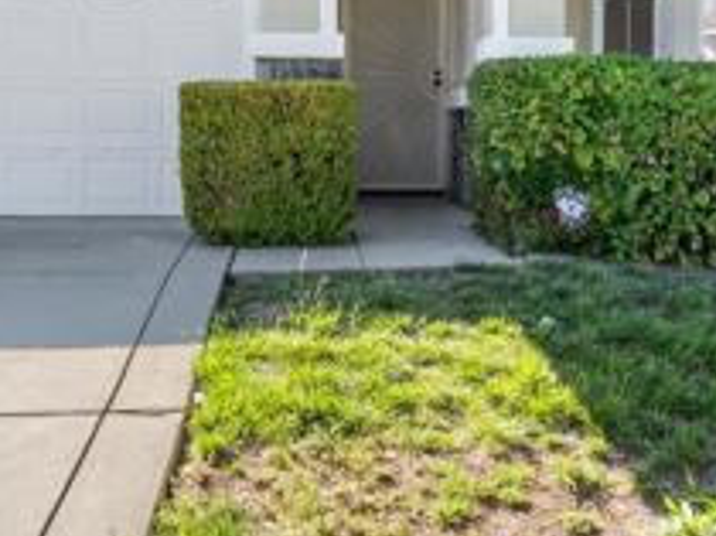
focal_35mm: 47
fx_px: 971
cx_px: 399
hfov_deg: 40.4
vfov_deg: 30.2
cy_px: 118
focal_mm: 16
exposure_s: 1/160
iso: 400
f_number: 14
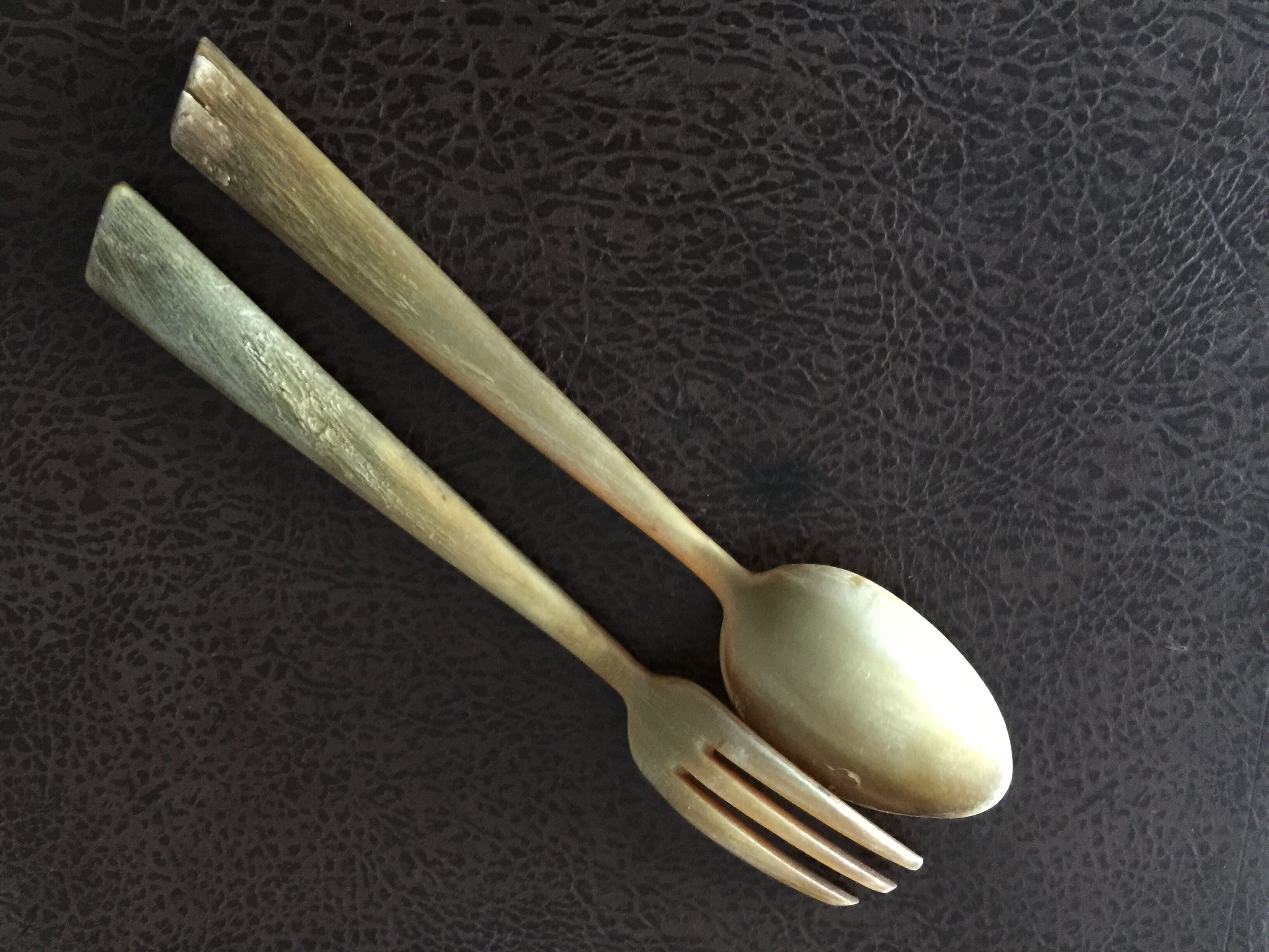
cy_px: 476
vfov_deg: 48.2
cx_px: 634
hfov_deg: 61.7
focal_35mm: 29
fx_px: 1063
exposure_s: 1/8
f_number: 2.2
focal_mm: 4.15
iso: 200
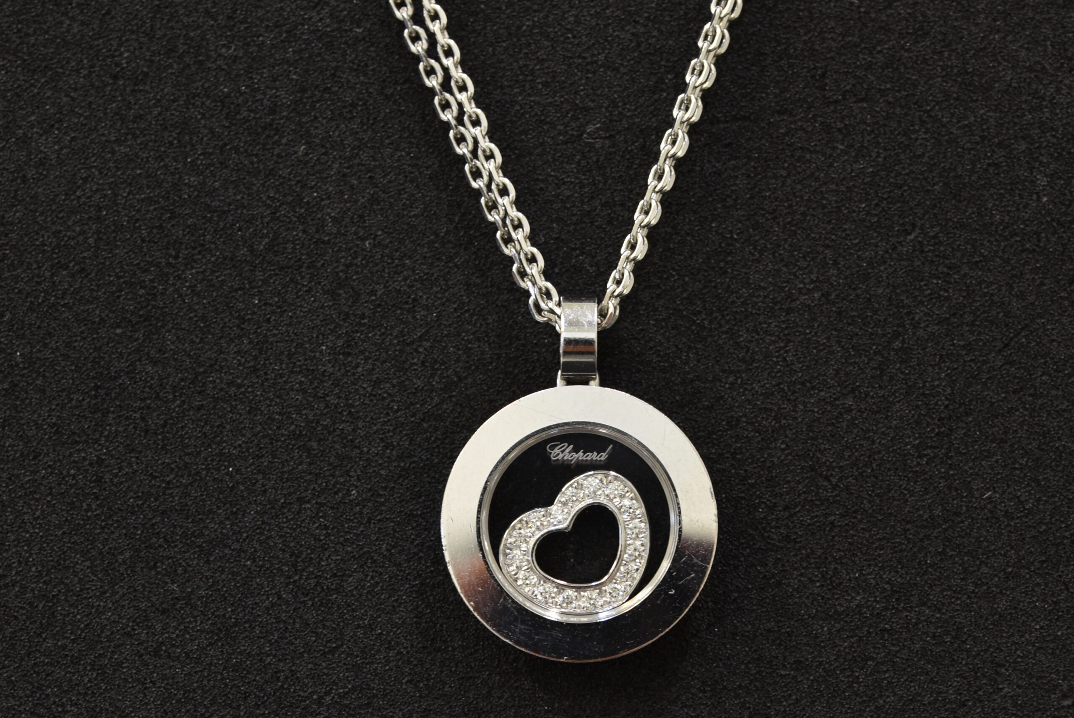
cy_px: 359
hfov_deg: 15.2
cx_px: 537
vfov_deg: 10.2
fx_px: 4030
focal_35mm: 135
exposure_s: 1/3
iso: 100
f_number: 11
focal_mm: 90
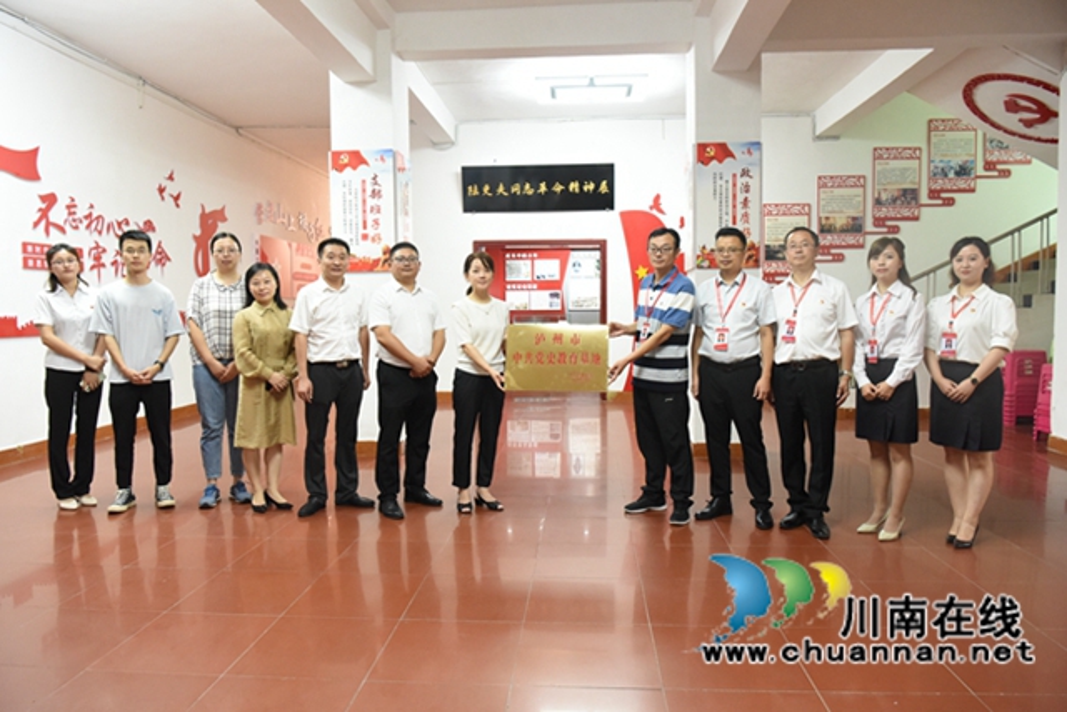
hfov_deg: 69.4
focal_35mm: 26
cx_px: 534
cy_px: 356
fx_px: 771
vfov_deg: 49.6
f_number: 5.6
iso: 4000
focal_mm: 26
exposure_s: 1/125
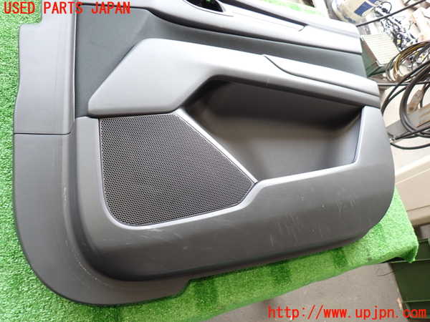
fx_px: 311
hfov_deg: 69.4
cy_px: 161
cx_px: 215
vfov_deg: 54.9
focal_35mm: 25
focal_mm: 4.5
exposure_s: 1/50
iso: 200
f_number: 2
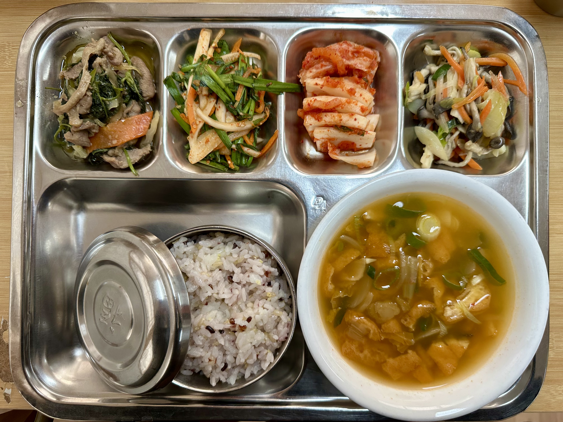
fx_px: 390
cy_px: 211
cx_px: 282
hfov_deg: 71.6
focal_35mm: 24
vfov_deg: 56.8
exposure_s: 1/120
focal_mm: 6.86
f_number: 1.78
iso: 125
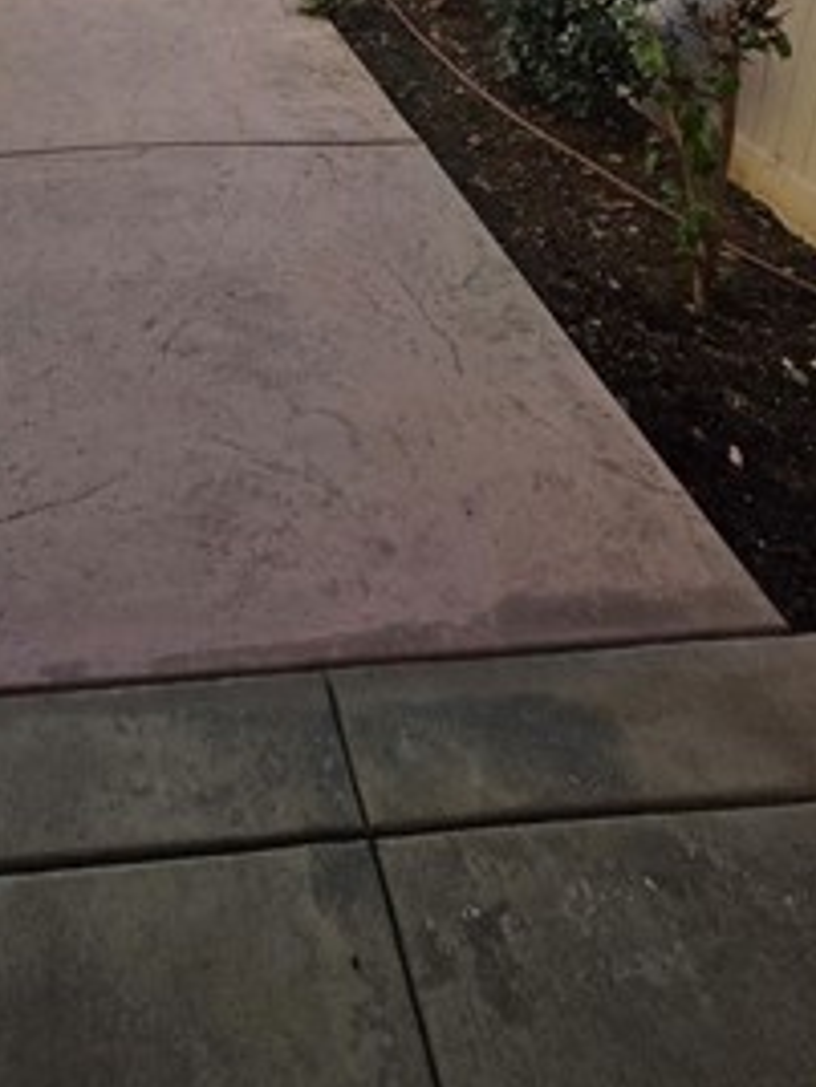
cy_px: -101
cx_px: 142
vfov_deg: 44.7
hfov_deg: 43.0
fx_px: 974
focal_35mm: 31
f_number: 2.2
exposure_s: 1/688
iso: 25
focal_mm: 1.7
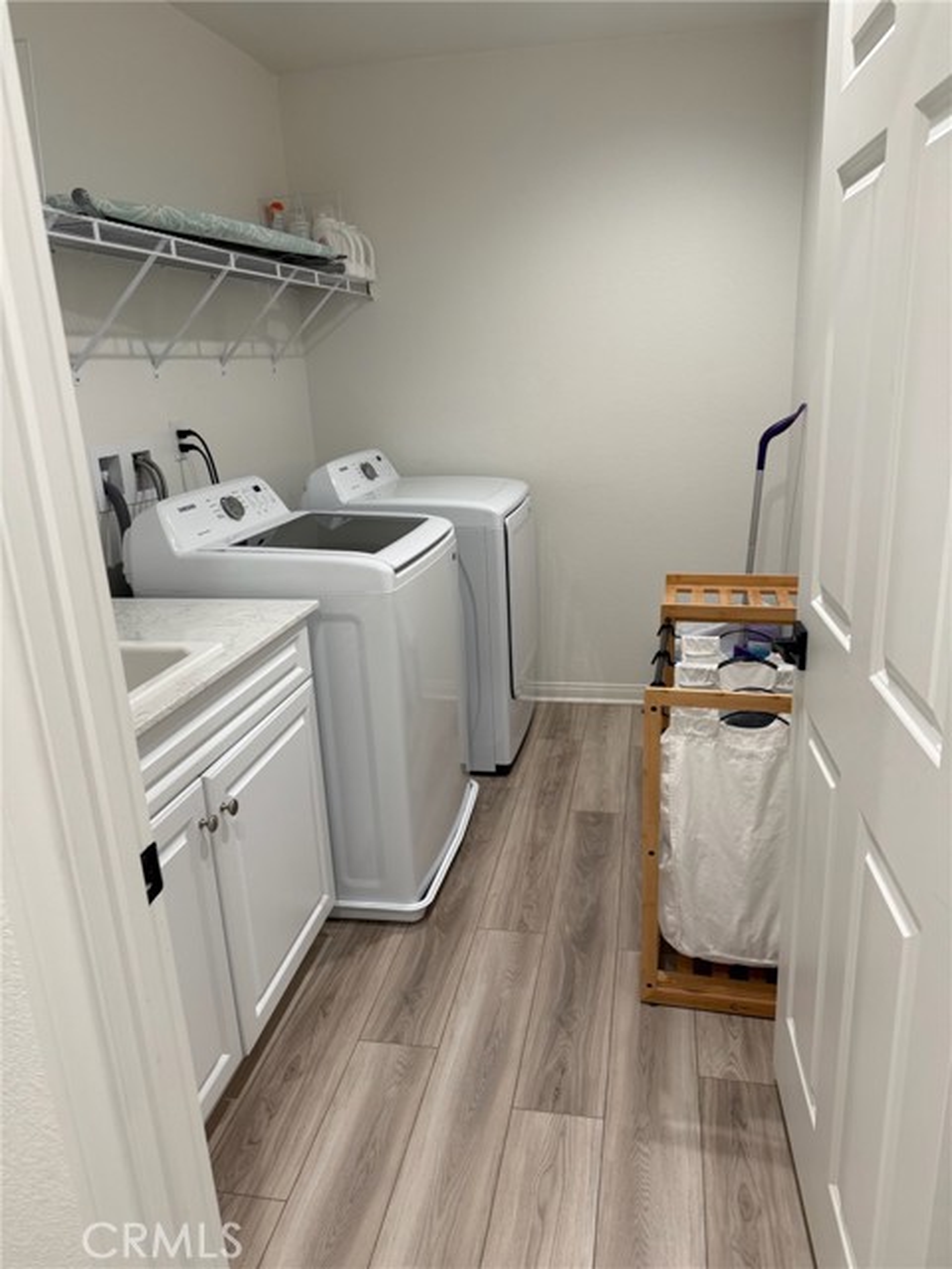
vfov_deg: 71.6
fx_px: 880
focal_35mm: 24
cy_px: 634
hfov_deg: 56.8
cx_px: 476
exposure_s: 1/120
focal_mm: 6.76
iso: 160
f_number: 1.78
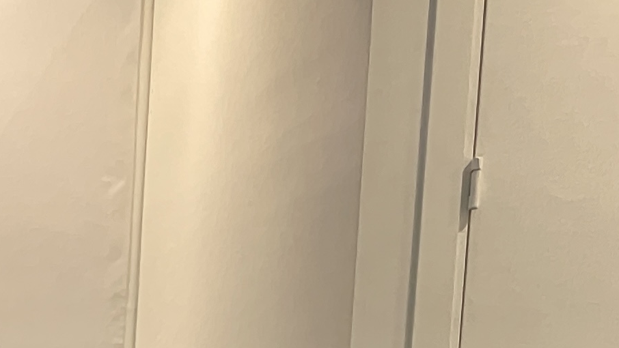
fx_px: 2068
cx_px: -435
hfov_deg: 15.1
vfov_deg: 8.9
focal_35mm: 126
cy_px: 786
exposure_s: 1/50
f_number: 1.6
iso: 160
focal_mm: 4.2
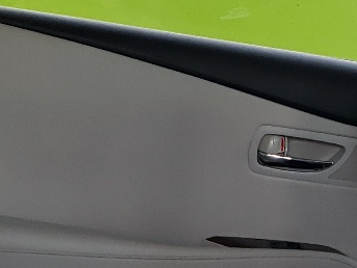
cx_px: 199
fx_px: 1248
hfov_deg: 16.3
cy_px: 408
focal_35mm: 121
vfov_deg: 11.7
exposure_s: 1/120
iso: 90
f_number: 1.5
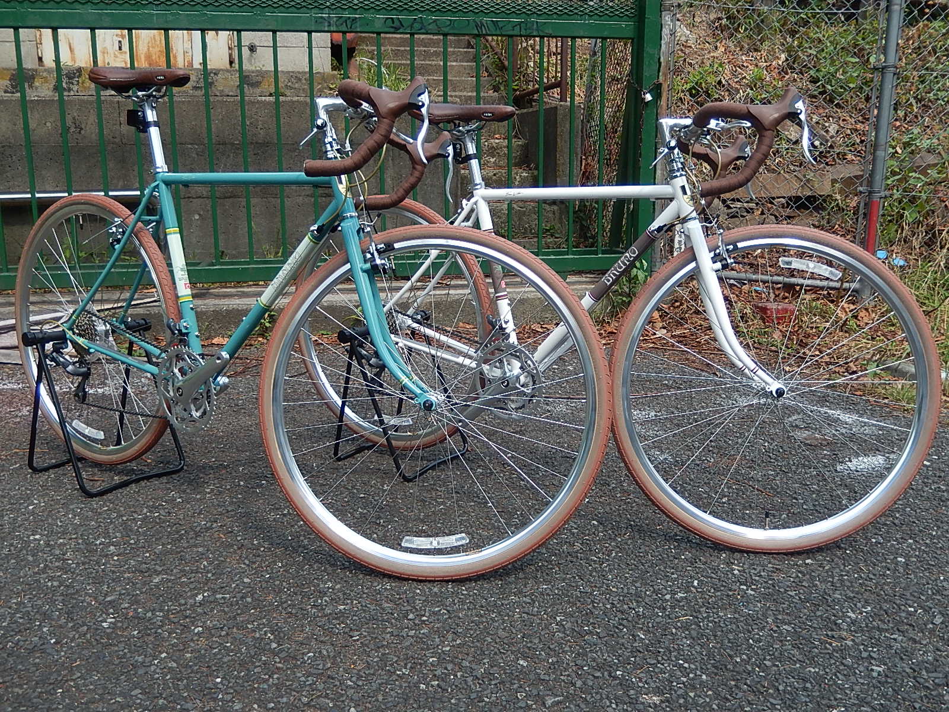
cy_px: 356
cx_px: 474
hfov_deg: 56.8
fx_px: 877
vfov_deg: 44.2
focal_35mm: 32
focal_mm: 5.7
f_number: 3.8
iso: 125
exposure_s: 1/250
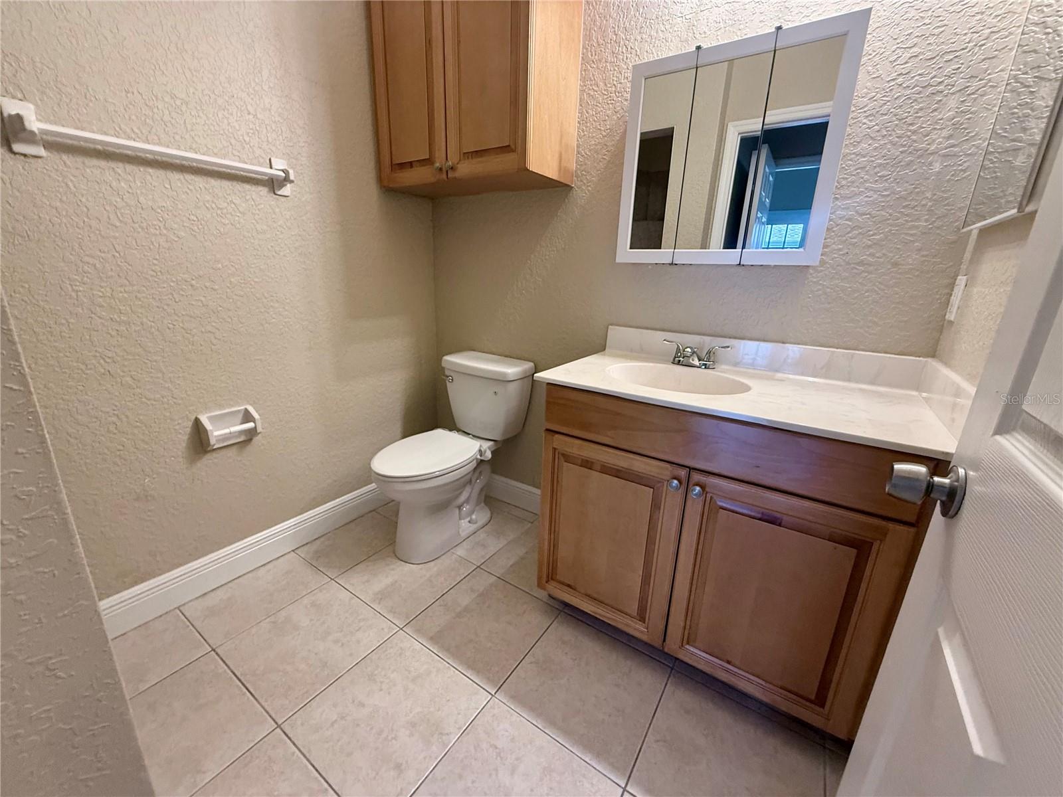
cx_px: 532
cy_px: 398
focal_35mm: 14
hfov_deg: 102.1
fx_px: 430
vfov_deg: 85.7
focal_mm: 2.22
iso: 320
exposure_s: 1/60
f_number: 2.2
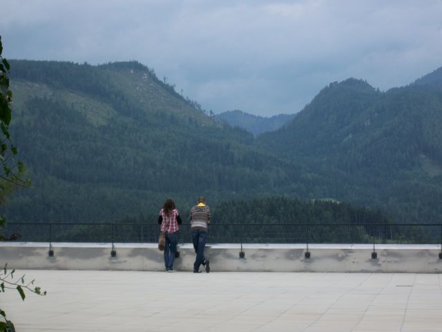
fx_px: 1341
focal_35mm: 105
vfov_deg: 14.1
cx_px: 221
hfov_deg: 18.7
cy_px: 166
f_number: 5.7
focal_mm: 18.8
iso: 80
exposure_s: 1/60
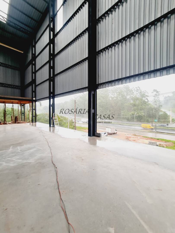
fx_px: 88
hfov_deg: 89.9
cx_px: 88
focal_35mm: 13
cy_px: 116
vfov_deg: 106.2
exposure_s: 1/50
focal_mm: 2.2
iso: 80
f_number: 2.2
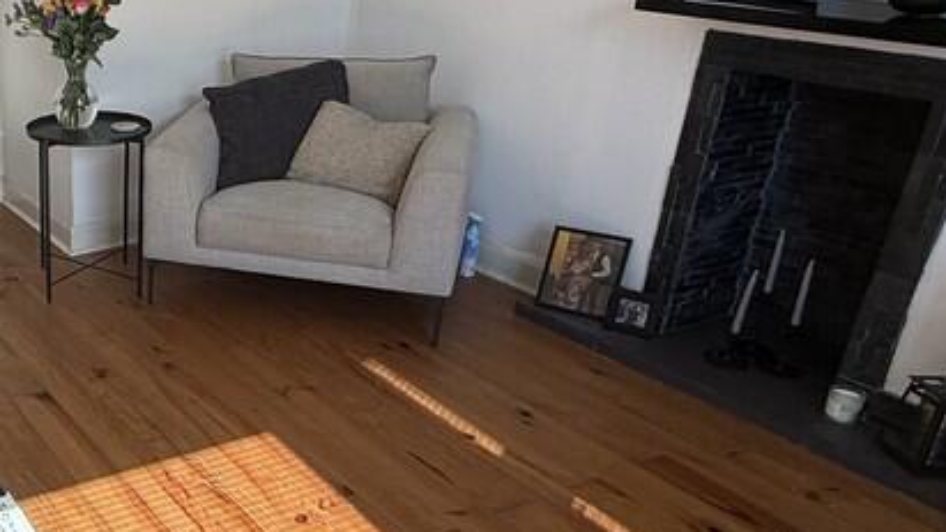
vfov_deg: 31.2
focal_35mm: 38
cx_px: 37
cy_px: 286
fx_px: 953
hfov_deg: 45.9
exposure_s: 1/140
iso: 64
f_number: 2.2
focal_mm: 2.22
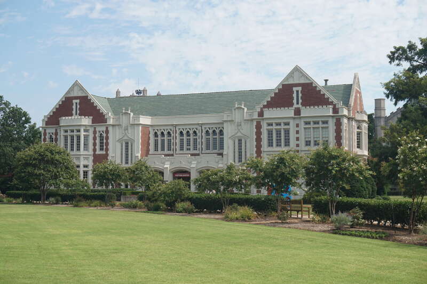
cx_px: 214
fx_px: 658
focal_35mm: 56
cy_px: 142
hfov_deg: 35.9
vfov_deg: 24.4
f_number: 9
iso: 100
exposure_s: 1/160
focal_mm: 37
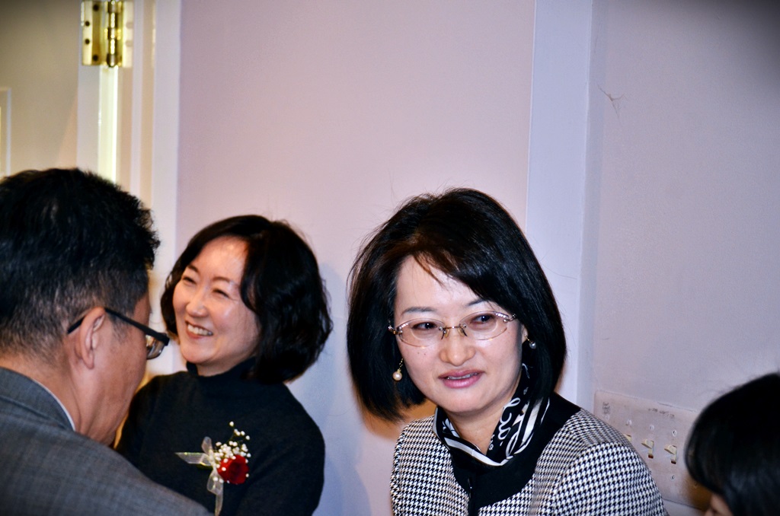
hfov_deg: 22.0
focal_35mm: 93
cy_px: 258
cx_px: 390
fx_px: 2011
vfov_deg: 14.6
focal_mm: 62
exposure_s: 1/60
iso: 800
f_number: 4.2
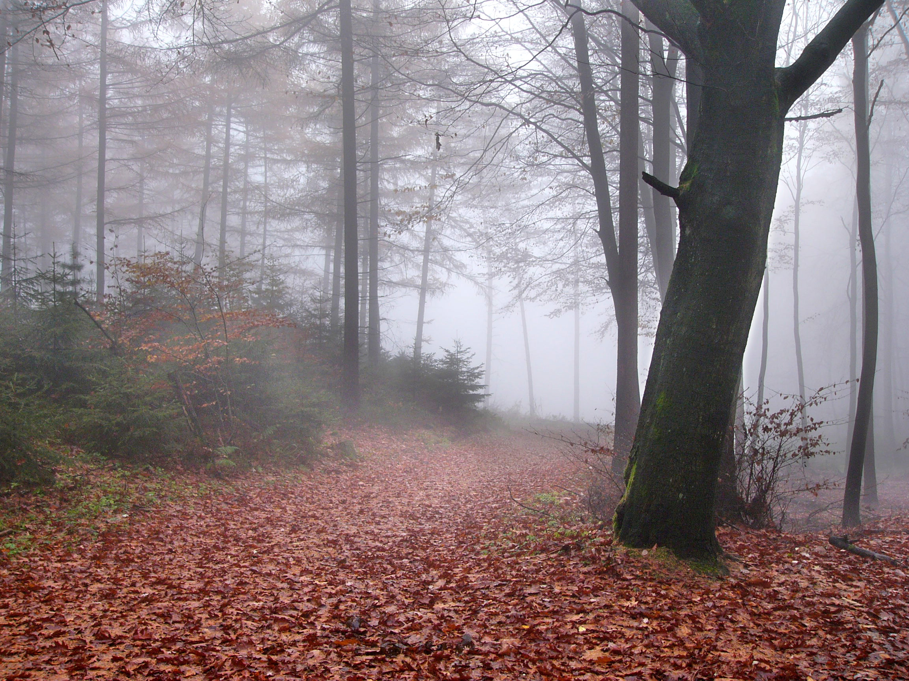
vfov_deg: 33.6
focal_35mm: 43
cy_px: 340
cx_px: 454
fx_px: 1129
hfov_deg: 43.9
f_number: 2.8
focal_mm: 7.1
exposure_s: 1/60
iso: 50
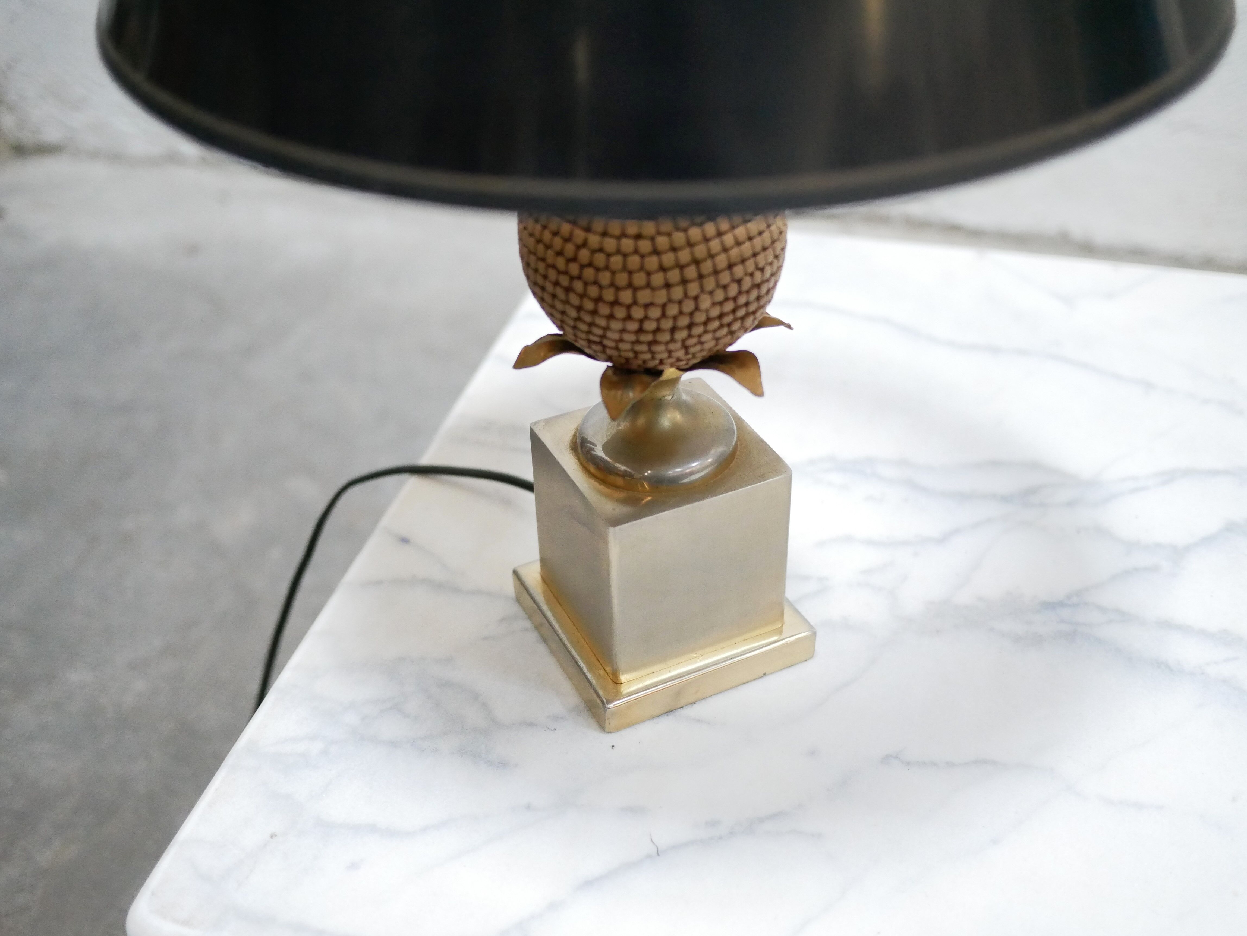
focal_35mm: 40
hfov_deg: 46.8
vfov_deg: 36.0
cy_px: 468
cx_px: 624
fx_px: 1442
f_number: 1.7
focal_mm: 20
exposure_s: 1/60
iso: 3200
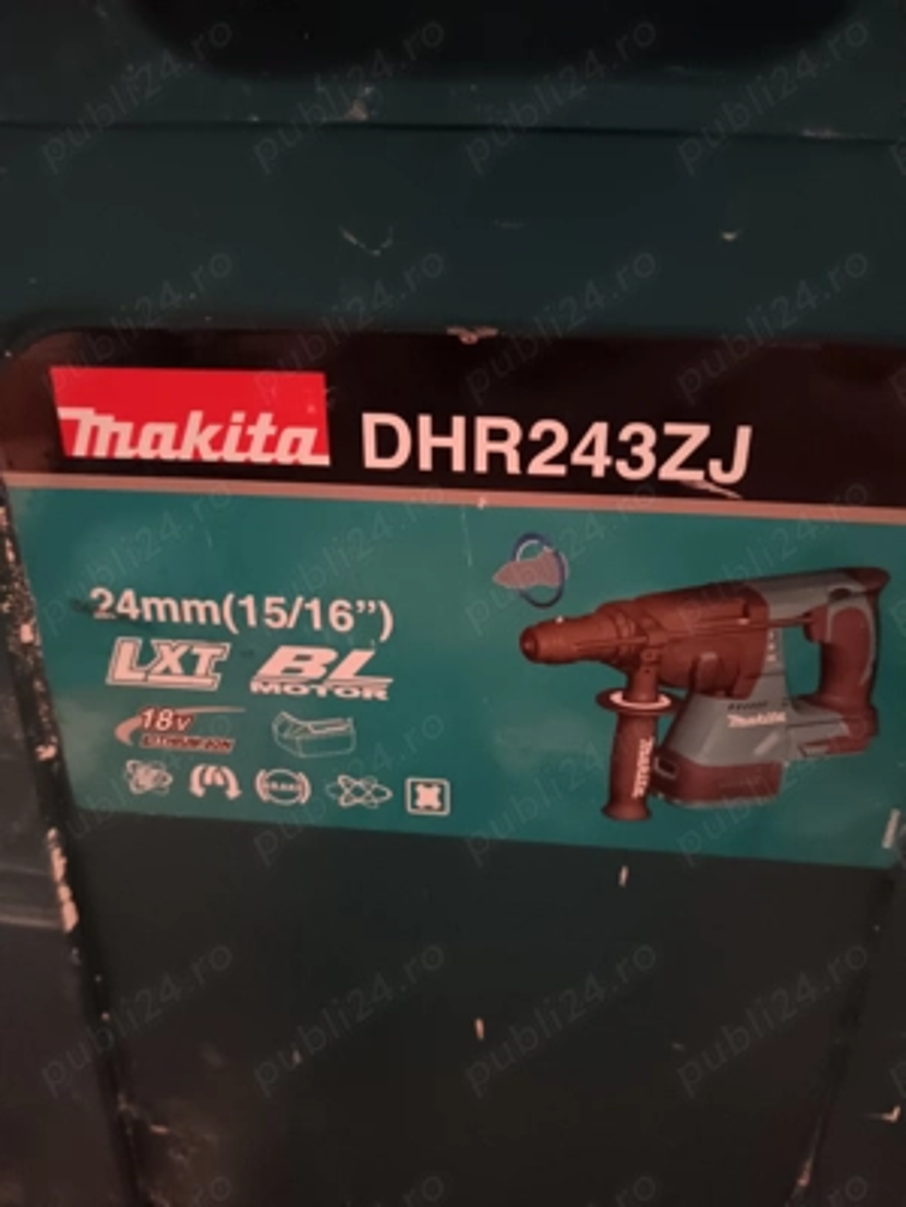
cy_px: 604
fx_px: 942
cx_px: 453
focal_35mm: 27
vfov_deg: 65.3
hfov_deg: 51.4
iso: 8827
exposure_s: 1/14.3
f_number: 1.9
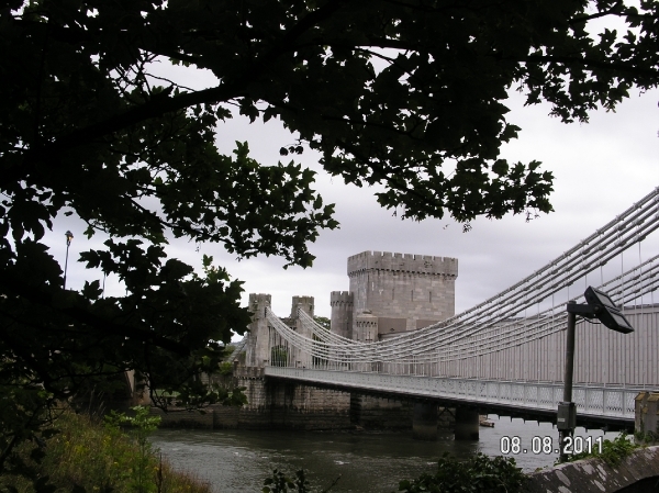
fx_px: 723
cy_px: 246
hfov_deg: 49.0
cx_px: 330
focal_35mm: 38
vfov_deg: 37.7
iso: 100
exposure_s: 1/250
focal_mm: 7.8
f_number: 5.6
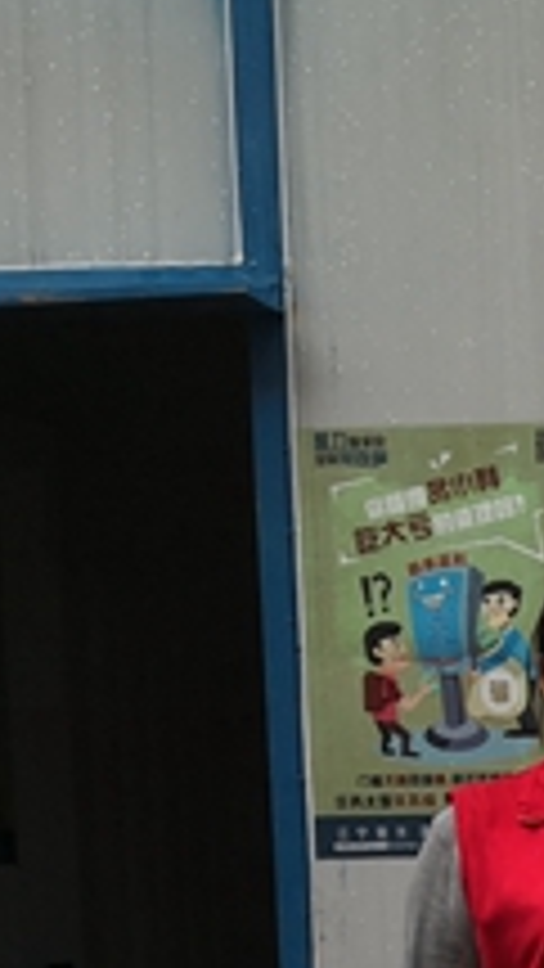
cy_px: 1004
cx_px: 1448
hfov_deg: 10.5
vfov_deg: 21.9
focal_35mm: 93
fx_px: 2384
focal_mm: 3.95
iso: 50
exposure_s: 1/110
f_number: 1.6
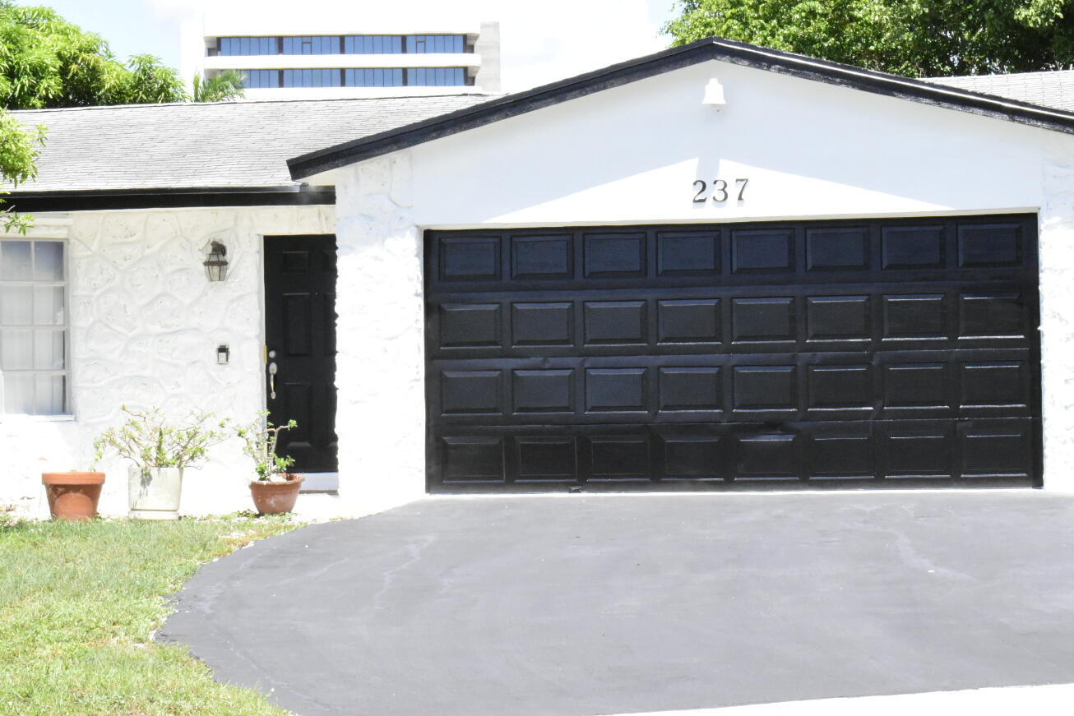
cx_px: 548
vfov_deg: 14.7
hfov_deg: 21.9
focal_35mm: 93
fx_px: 2775
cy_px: 297
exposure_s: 1/800
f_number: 22
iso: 5000
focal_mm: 50
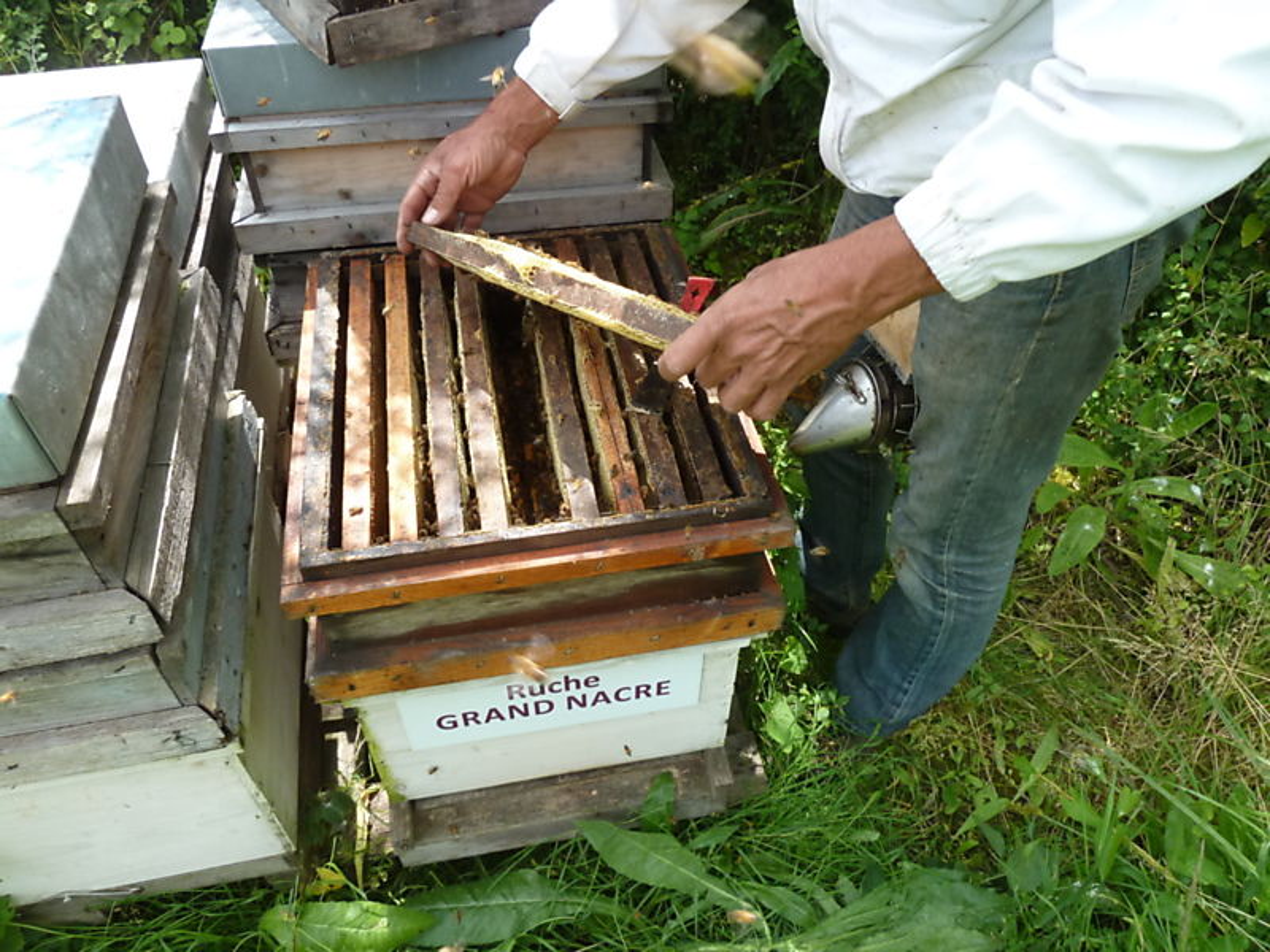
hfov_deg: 69.4
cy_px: 476
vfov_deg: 54.9
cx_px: 635
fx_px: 917
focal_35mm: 25
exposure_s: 1/250
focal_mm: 4.1
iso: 160
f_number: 4
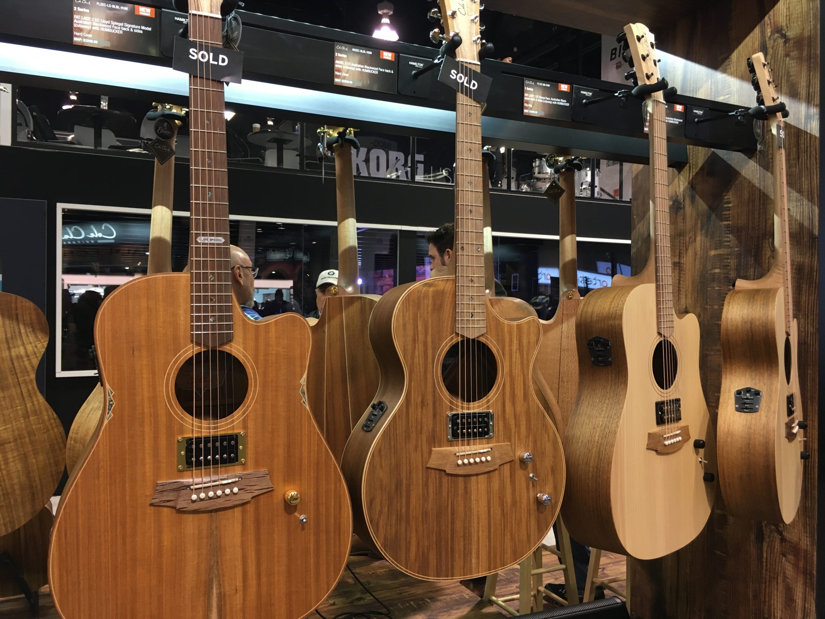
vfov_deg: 48.2
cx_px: 412
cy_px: 310
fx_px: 691
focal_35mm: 29
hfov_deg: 61.7
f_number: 2.2
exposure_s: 1/30
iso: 80
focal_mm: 4.15
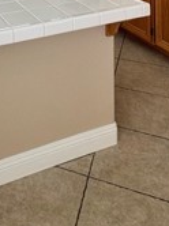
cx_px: 12
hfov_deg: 26.0
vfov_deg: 26.5
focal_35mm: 54
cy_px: -108
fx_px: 352
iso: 40
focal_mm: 2.22
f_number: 2.2
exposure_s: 1/107
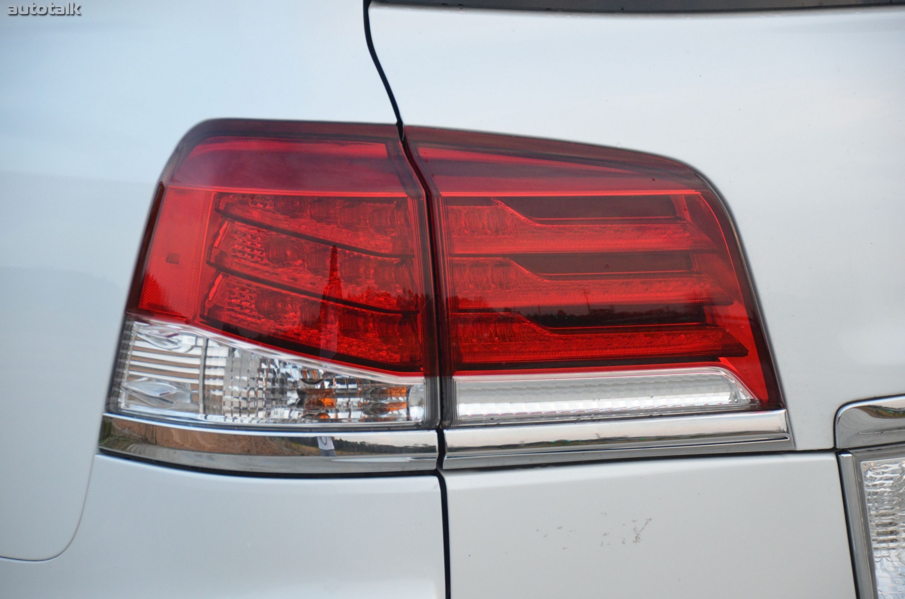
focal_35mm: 168
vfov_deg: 8.1
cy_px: 300
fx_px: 4215
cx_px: 452
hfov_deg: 12.3
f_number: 5.3
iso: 1600
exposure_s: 1/400
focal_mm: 112
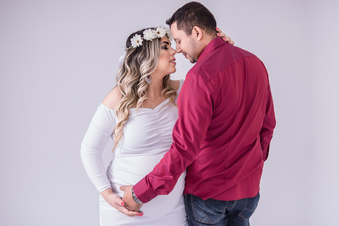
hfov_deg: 37.9
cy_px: 113
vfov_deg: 25.8
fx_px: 494
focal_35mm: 52
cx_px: 170
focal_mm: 35
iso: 80
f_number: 2.5
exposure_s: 1/200
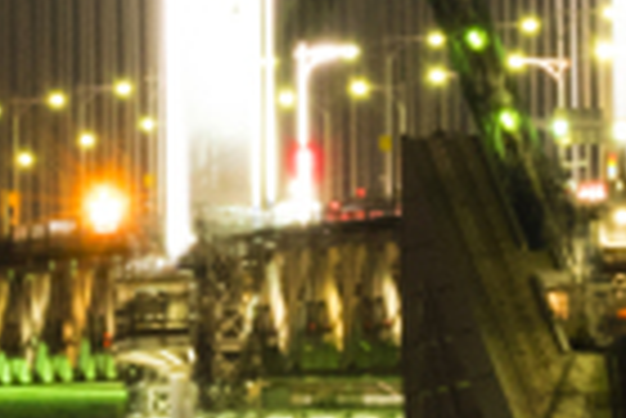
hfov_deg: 2.5
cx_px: 207
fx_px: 14343
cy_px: 34
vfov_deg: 1.7
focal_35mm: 824
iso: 400
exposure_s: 20
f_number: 32
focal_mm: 75
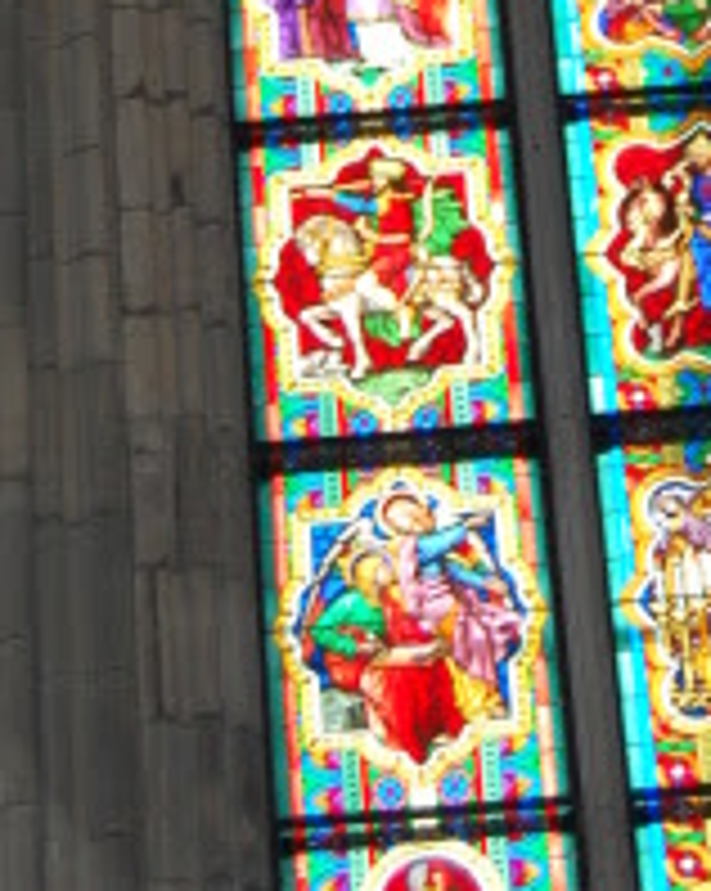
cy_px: -61
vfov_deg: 10.9
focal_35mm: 176
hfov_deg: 8.7
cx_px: 610
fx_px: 4634
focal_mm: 31
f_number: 4.5
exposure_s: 1/60
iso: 640
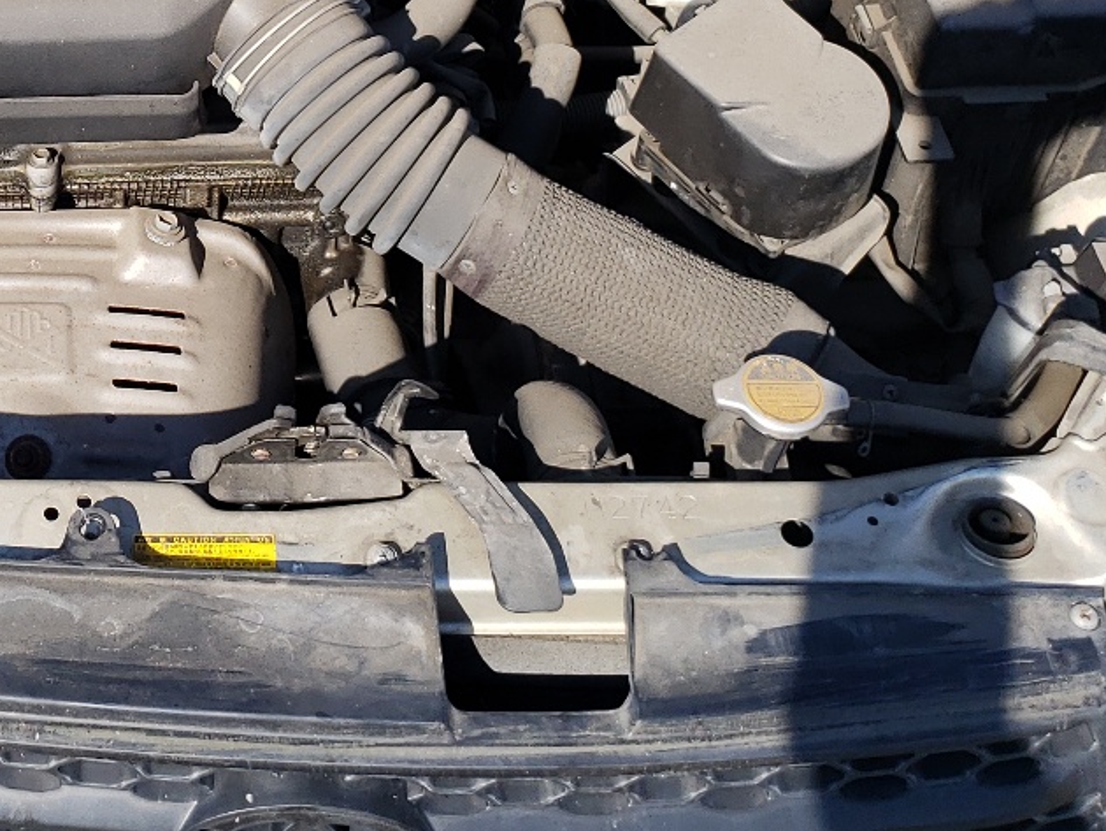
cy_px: -54
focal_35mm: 66
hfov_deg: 28.6
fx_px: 2110
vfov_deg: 21.3
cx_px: 195
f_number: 1.5
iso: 50
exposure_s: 1/1667
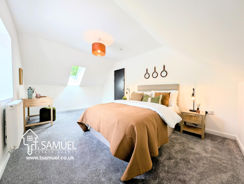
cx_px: 122
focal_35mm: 12
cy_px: 92
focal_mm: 2.23
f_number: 1.95
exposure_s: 1/122
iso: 37
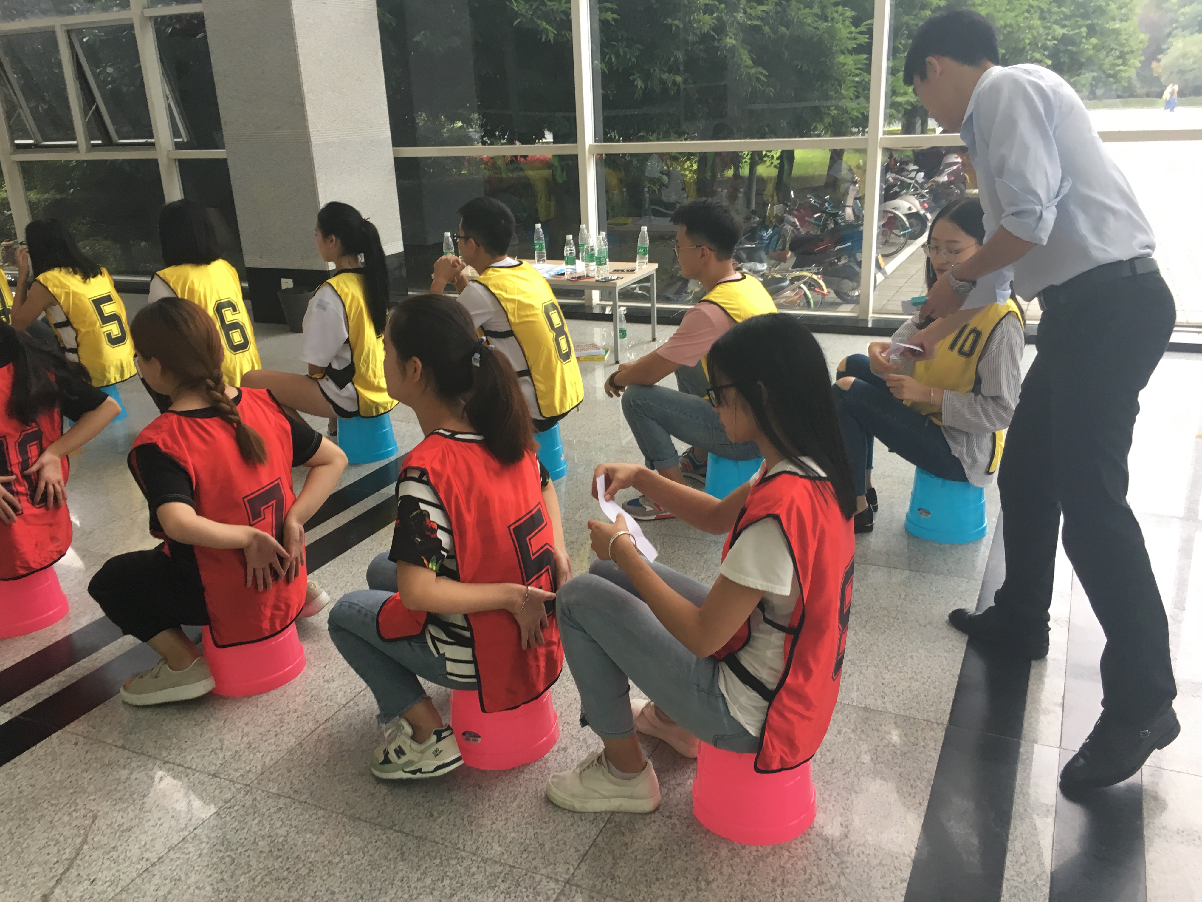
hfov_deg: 61.7
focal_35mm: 29
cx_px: 601
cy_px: 451
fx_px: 1007
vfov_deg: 48.2
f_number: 2.2
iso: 40
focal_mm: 4.15
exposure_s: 1/33
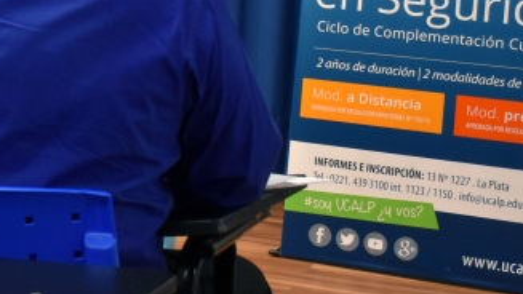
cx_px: -179
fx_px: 1637
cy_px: -7
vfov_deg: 10.2
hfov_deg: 17.0
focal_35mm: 118
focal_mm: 24
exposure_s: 1/125
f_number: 5.6
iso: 1600
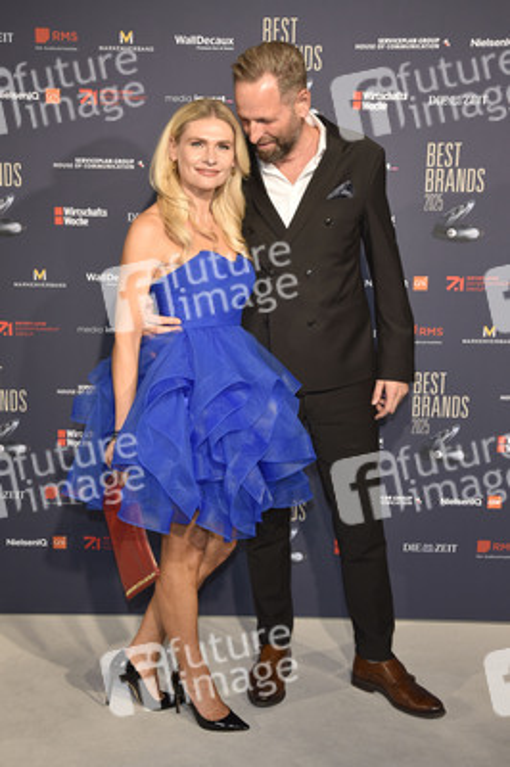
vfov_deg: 41.1
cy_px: 384
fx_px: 1022
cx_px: 255
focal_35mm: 48
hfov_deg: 28.0
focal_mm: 48
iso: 1250
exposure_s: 1/200
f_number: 7.1
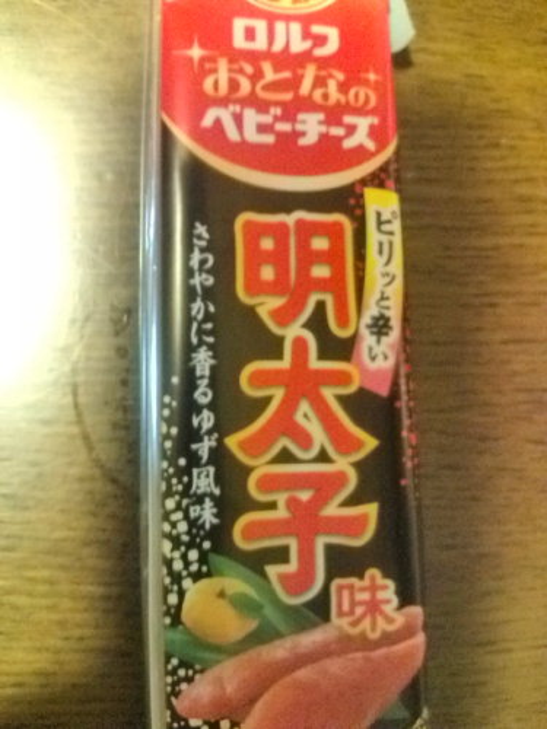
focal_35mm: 32
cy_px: 364
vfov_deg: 56.8
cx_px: 274
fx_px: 674
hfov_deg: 44.2
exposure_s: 1/3.85
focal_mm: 3.3
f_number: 2.8
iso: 358
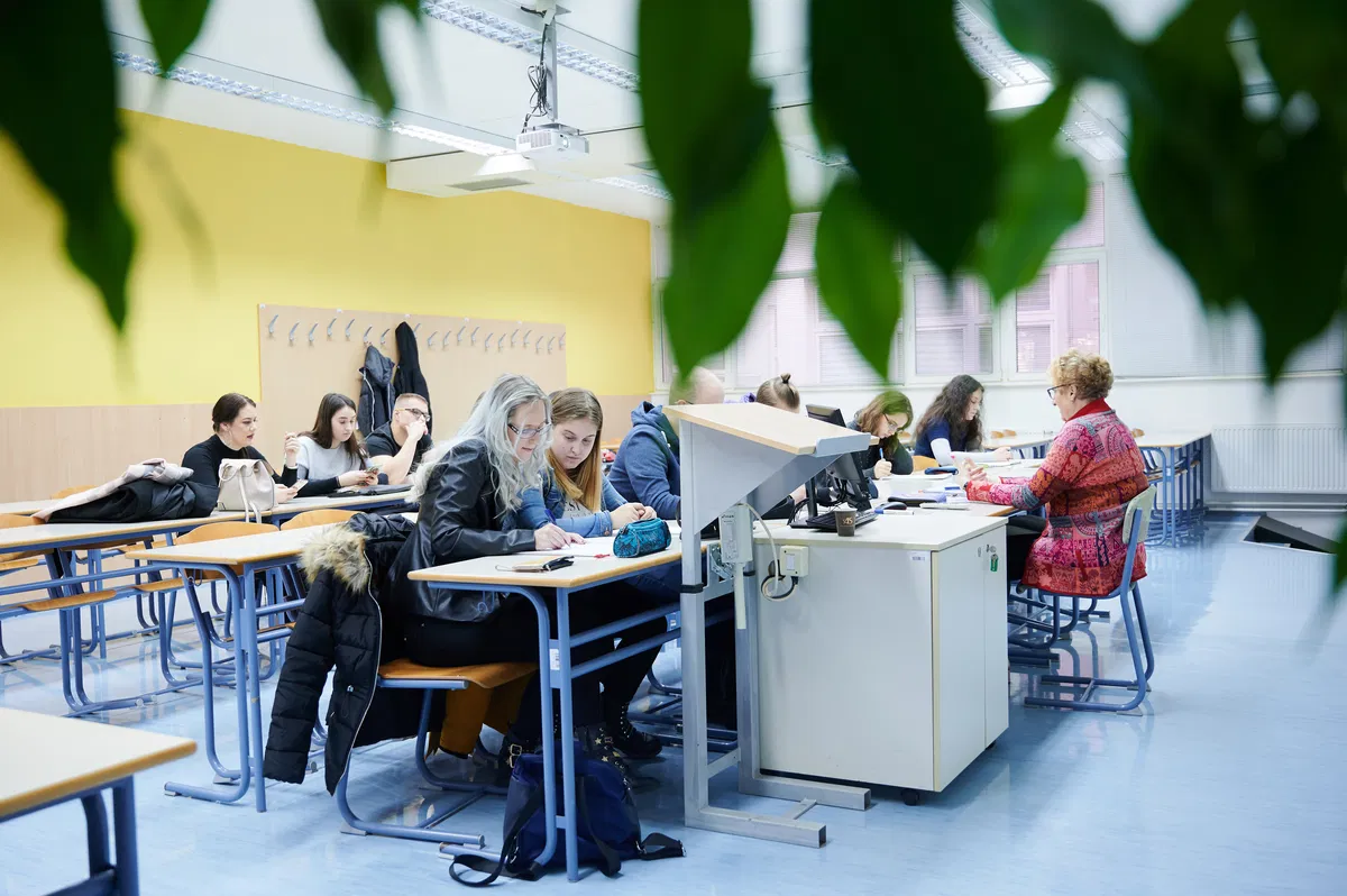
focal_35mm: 33
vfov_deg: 39.9
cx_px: 674
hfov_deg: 57.3
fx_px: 1234
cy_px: 448
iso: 200
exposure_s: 1/20
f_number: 4
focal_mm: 33
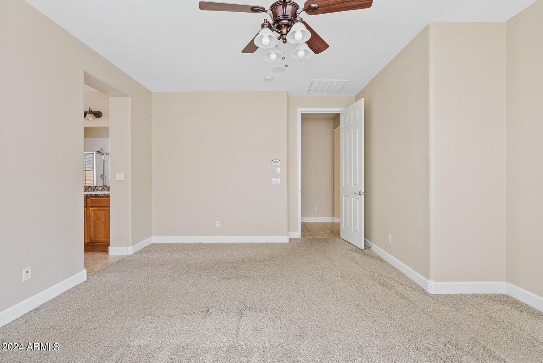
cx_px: 272
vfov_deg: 73.8
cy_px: 182
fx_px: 241
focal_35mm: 16
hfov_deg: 96.7
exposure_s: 1/5
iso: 400
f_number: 8
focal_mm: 16
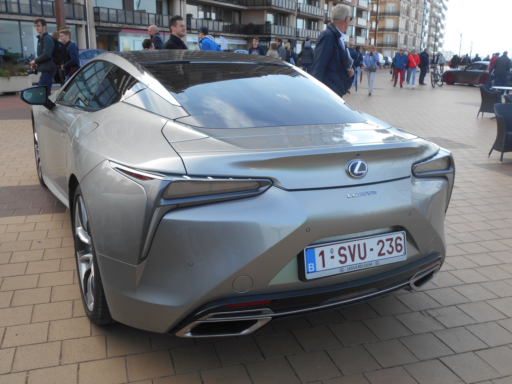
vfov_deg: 41.8
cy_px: 192
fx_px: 503
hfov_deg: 54.0
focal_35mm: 34
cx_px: 256
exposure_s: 1/320
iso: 80
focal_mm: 5.8
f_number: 3.6
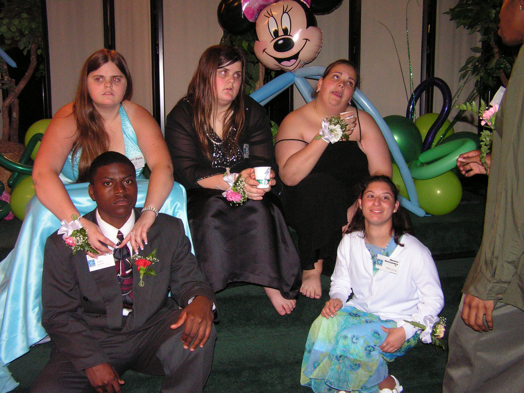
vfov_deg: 37.7
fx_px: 575
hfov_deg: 49.0
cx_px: 262
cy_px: 196
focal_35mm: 38
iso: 200
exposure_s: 1/40
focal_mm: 6.3
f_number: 2.8
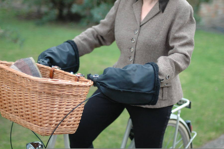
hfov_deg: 27.0
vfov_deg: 18.1
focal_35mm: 75
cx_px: 112
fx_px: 466
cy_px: 74
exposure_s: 1/1250
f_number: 1.4
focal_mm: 50
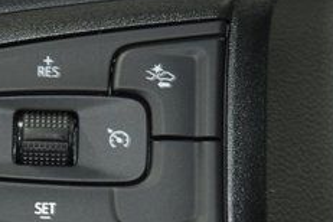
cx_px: 92
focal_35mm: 291
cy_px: 141
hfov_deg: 7.1
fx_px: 2692
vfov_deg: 4.7
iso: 1100
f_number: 4.5
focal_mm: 70
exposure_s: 1/25
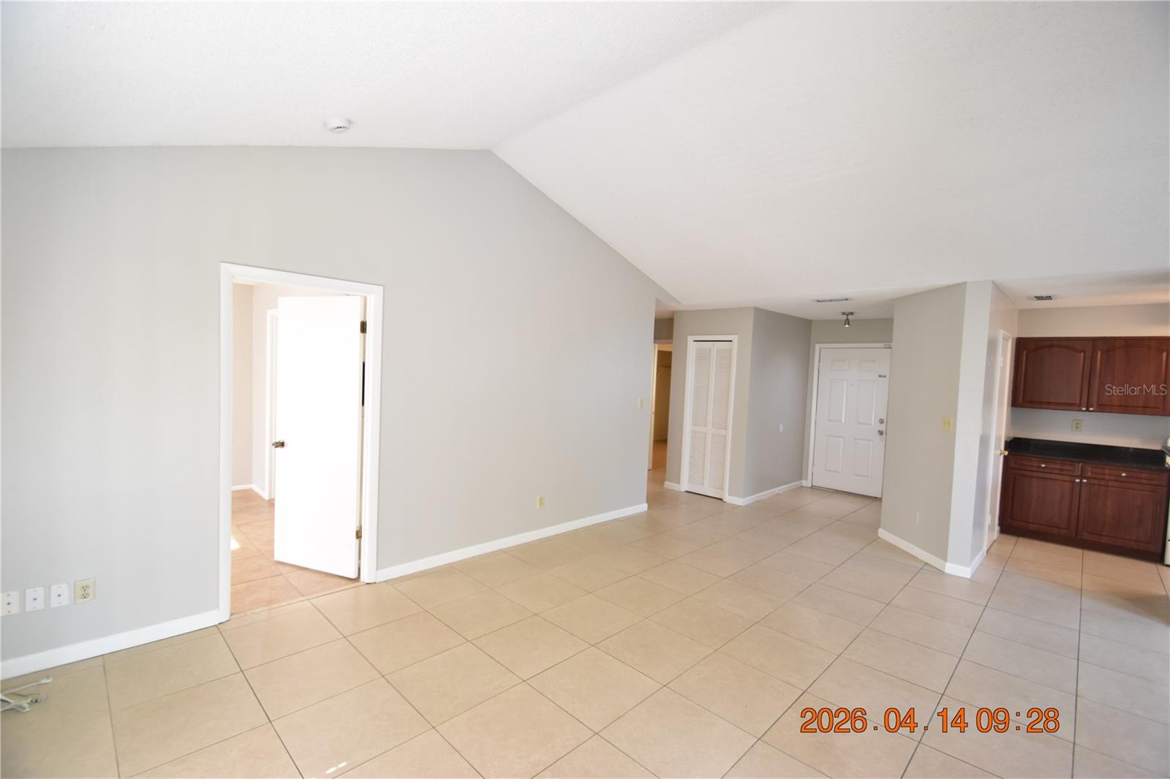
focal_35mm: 15
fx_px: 487
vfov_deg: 77.3
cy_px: 390
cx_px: 585
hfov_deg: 100.4
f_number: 3.5
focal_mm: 10
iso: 800
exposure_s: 1/60
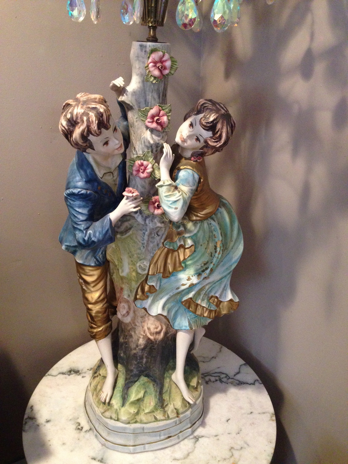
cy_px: 232
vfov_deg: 55.4
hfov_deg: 42.9
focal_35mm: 33
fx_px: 442
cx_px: 174
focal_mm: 4.12
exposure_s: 1/20
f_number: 2.4
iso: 320
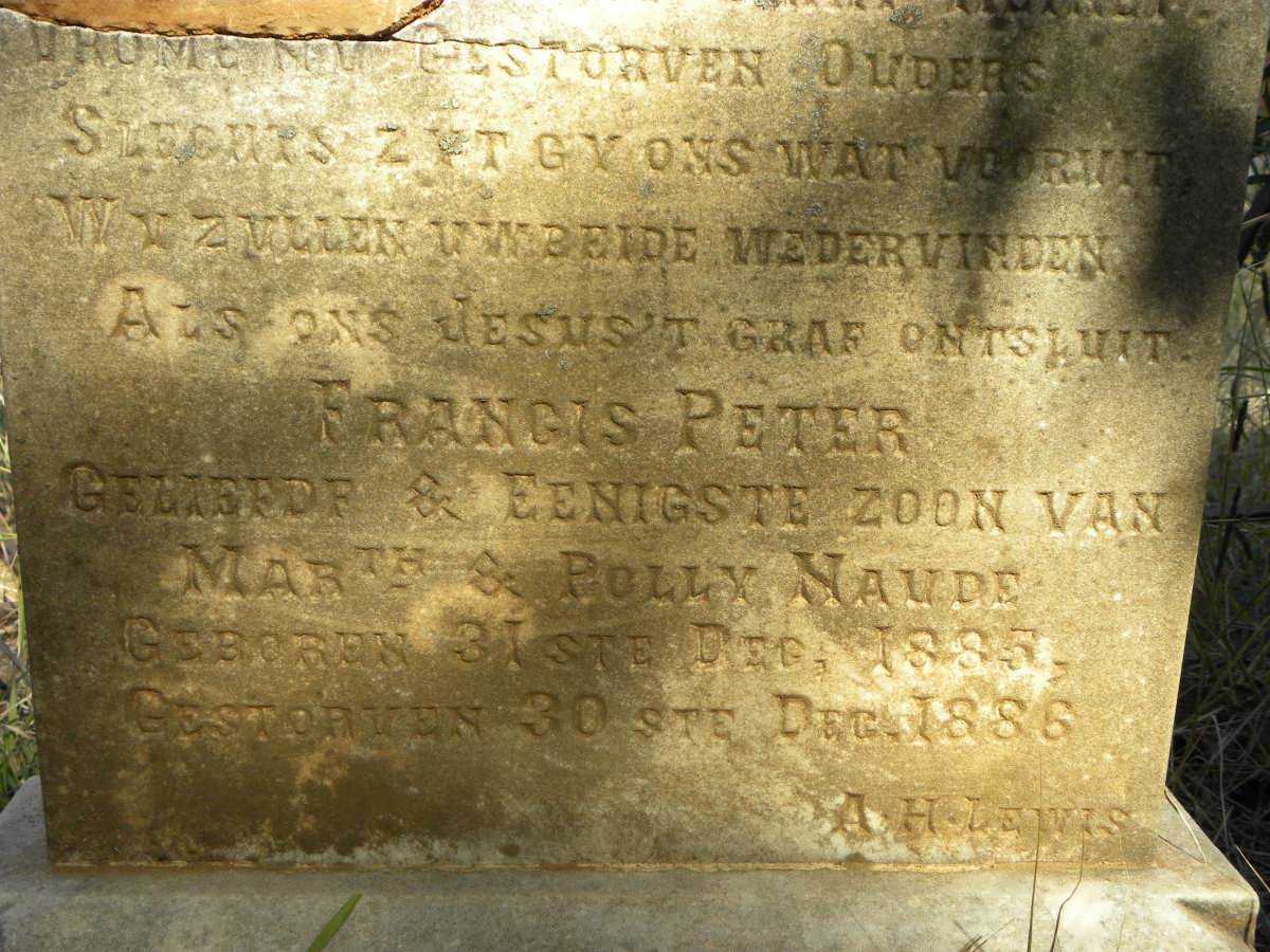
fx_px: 1504
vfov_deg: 35.1
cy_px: 476
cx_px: 635
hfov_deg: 45.8
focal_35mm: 41
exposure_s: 1/98
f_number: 4
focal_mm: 7.3
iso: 64
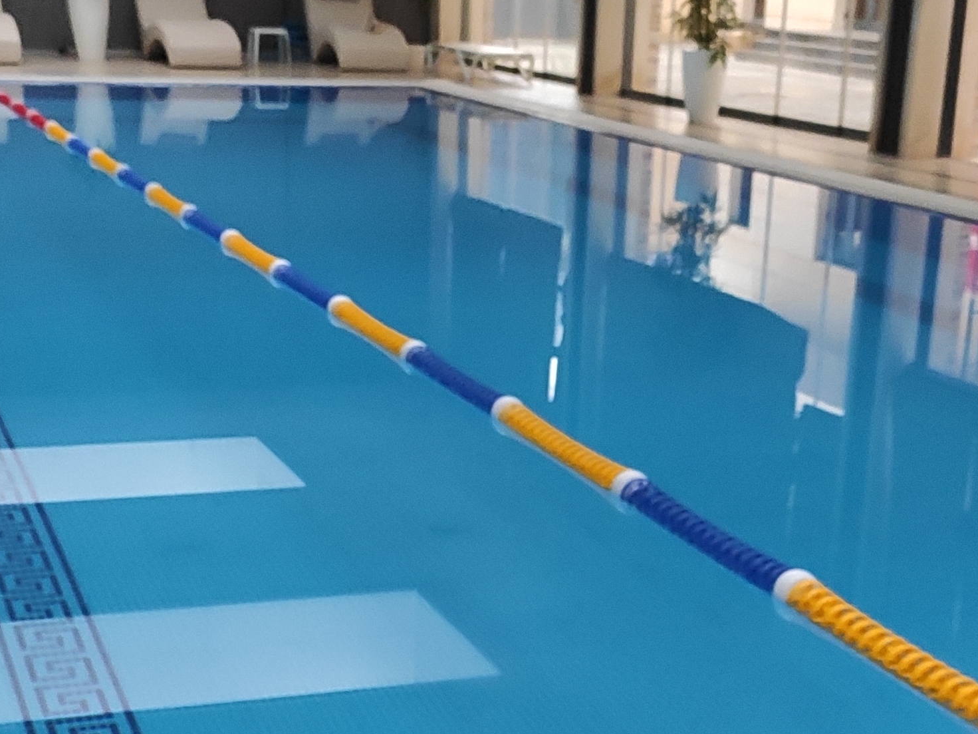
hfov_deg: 28.5
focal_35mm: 68
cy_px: 719
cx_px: 547
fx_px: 1921
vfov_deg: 21.0
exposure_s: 1/25
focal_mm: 4.74
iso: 1757
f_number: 1.79
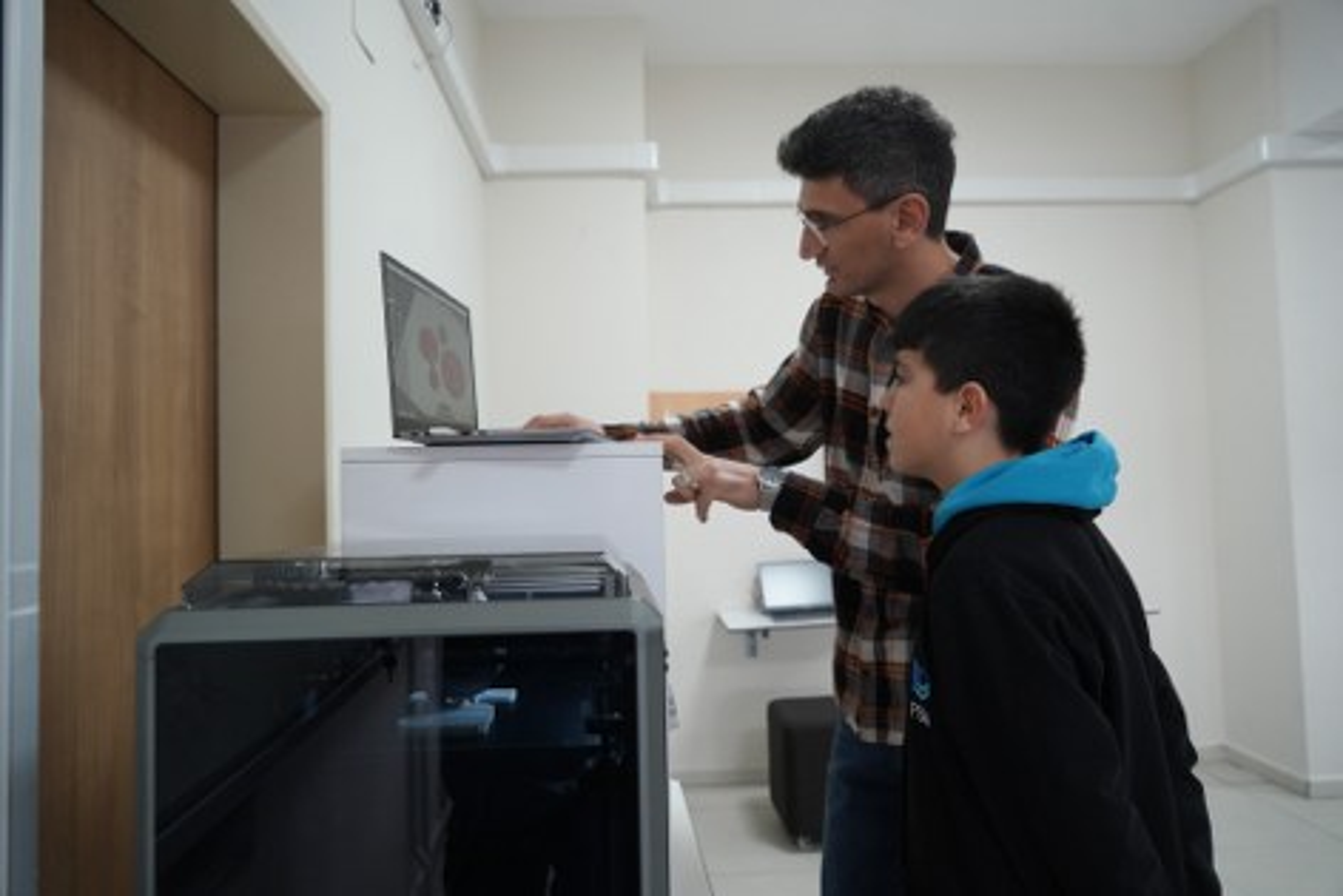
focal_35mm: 24
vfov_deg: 53.2
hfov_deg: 73.7
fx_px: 896
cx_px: 672
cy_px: 448
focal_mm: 24
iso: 2500
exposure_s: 1/160
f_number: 4
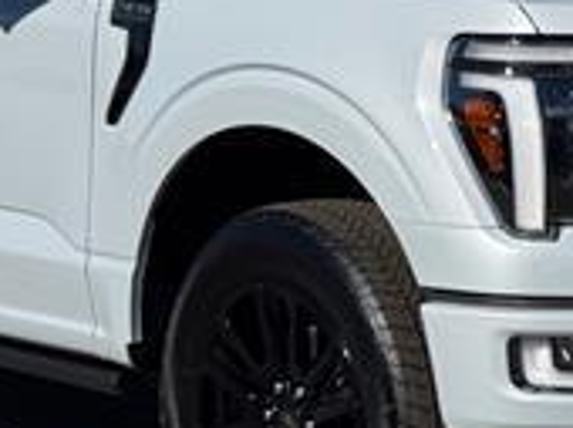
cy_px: 94
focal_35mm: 181
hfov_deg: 10.9
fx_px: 2992
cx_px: 317
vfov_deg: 8.2
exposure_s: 1/9009
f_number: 1.78
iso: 64
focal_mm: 6.76
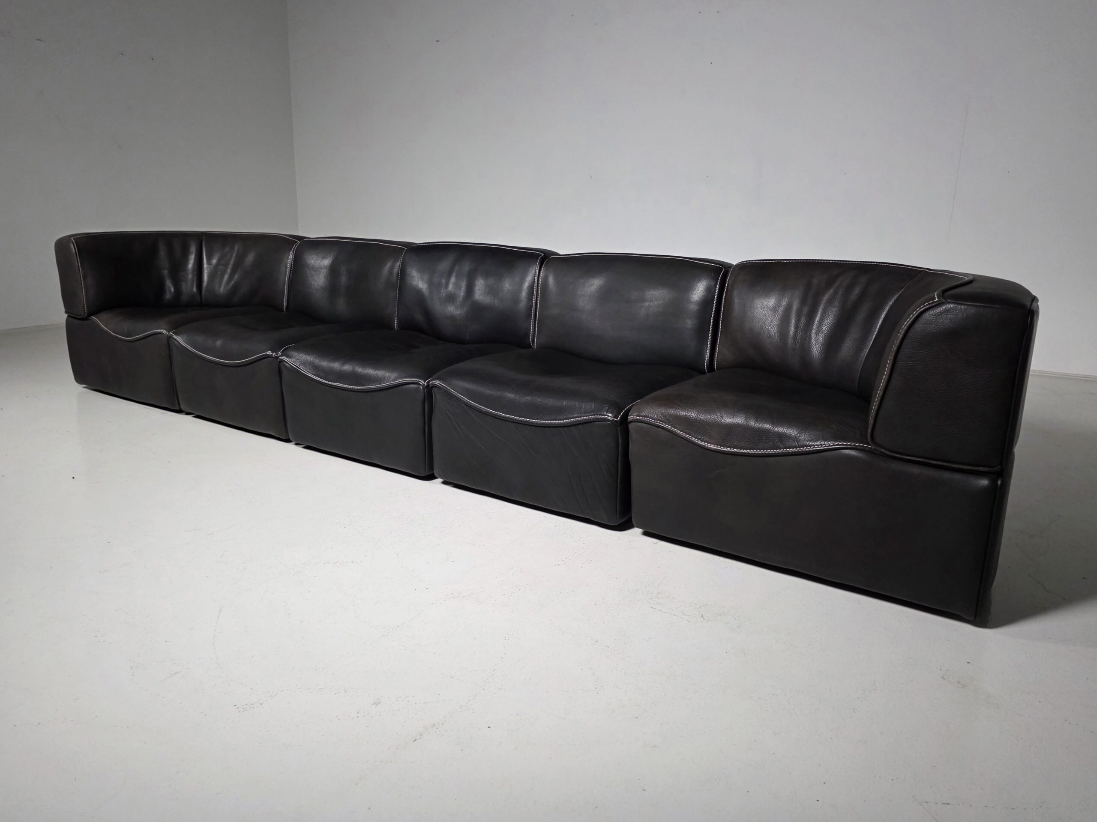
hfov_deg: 73.9
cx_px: 548
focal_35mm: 23
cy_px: 411
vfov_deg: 58.9
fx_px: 729
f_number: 1.7
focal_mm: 6.3
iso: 400
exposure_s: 1/101
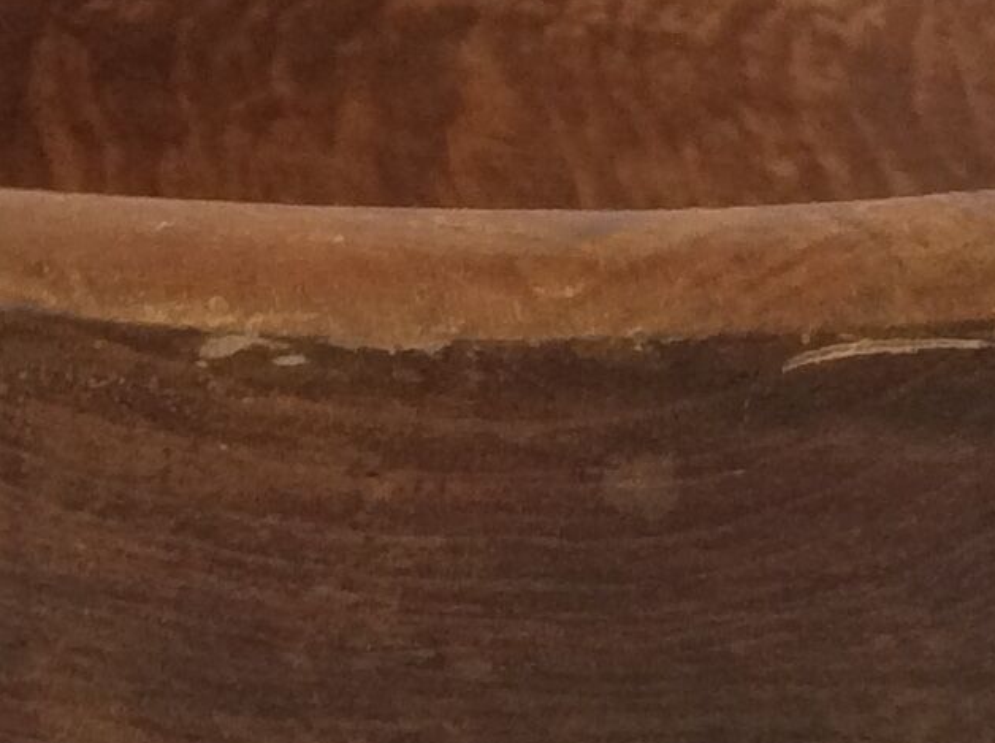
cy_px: 475
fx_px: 3788
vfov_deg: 11.2
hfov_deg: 15.0
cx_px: 455
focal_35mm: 132
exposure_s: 1/25
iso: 80
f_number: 2.4
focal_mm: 3.3
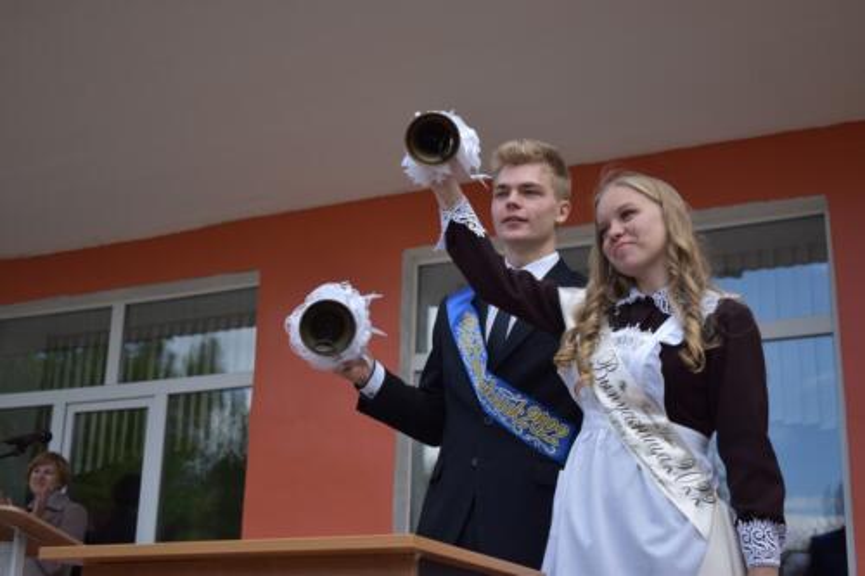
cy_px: 288
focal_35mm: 51
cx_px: 432
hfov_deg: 38.9
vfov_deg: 26.5
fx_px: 1225
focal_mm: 34
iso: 200
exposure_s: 1/1000
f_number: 4.5
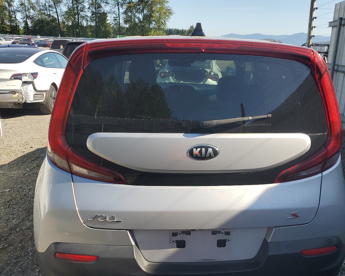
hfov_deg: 54.0
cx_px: 199
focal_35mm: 33
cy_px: 160
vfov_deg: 44.4
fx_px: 337
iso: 50
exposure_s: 1/2000
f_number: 1.5
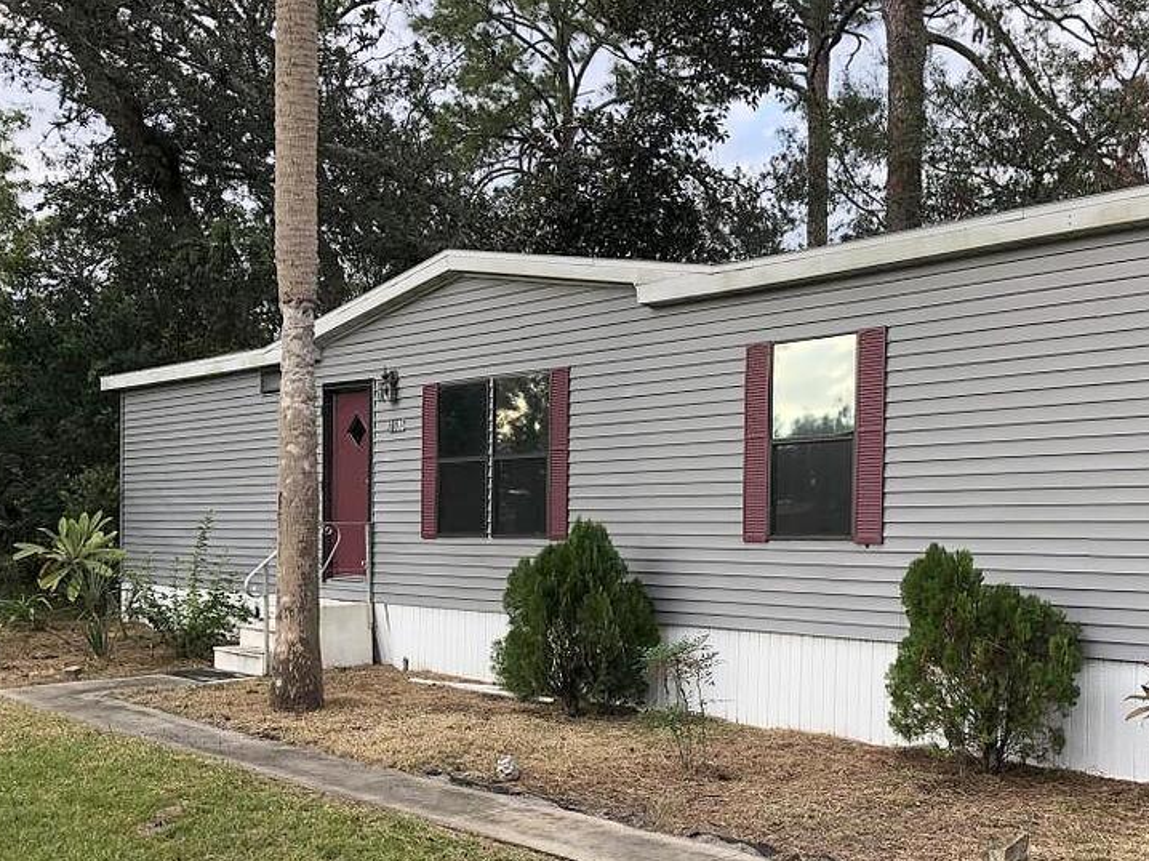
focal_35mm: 39
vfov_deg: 36.3
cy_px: 594
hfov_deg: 47.2
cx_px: 755
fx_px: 1294
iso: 20
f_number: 1.8
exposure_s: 1/127
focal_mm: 3.99
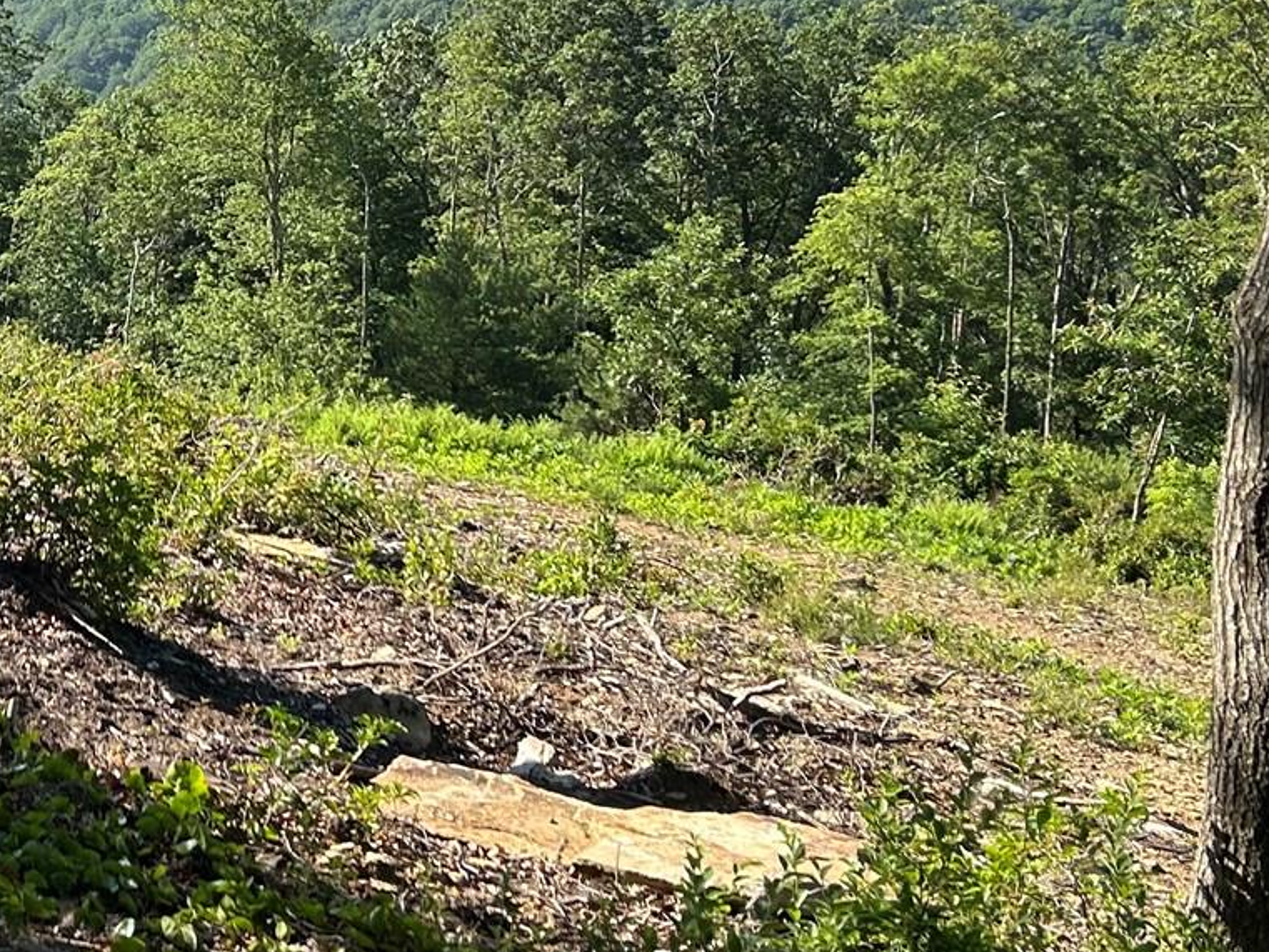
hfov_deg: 26.5
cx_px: 38
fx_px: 2567
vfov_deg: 20.7
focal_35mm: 70
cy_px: 125
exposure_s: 1/4115
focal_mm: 5.7
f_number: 1.5
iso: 50
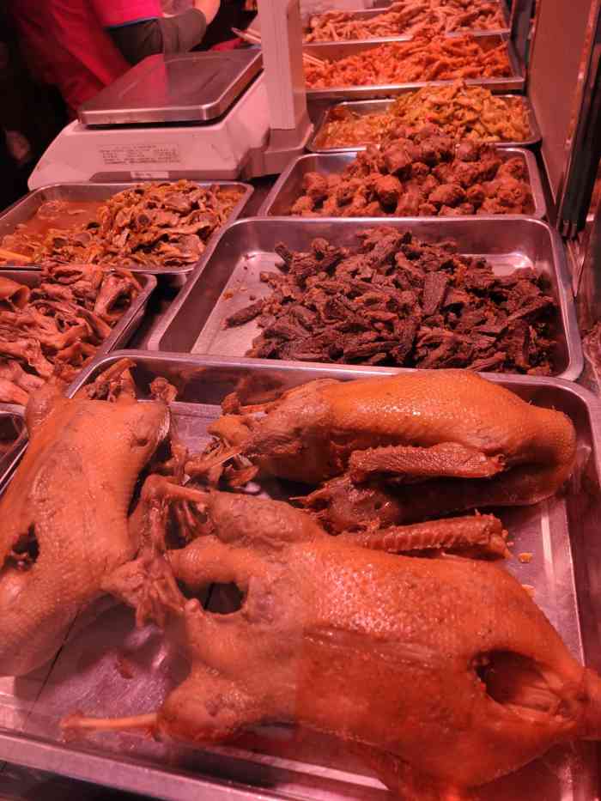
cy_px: 400
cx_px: 300
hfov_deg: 51.4
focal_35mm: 27
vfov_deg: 65.3
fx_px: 625
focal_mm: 4.75
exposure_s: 1/100
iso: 157
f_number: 1.75
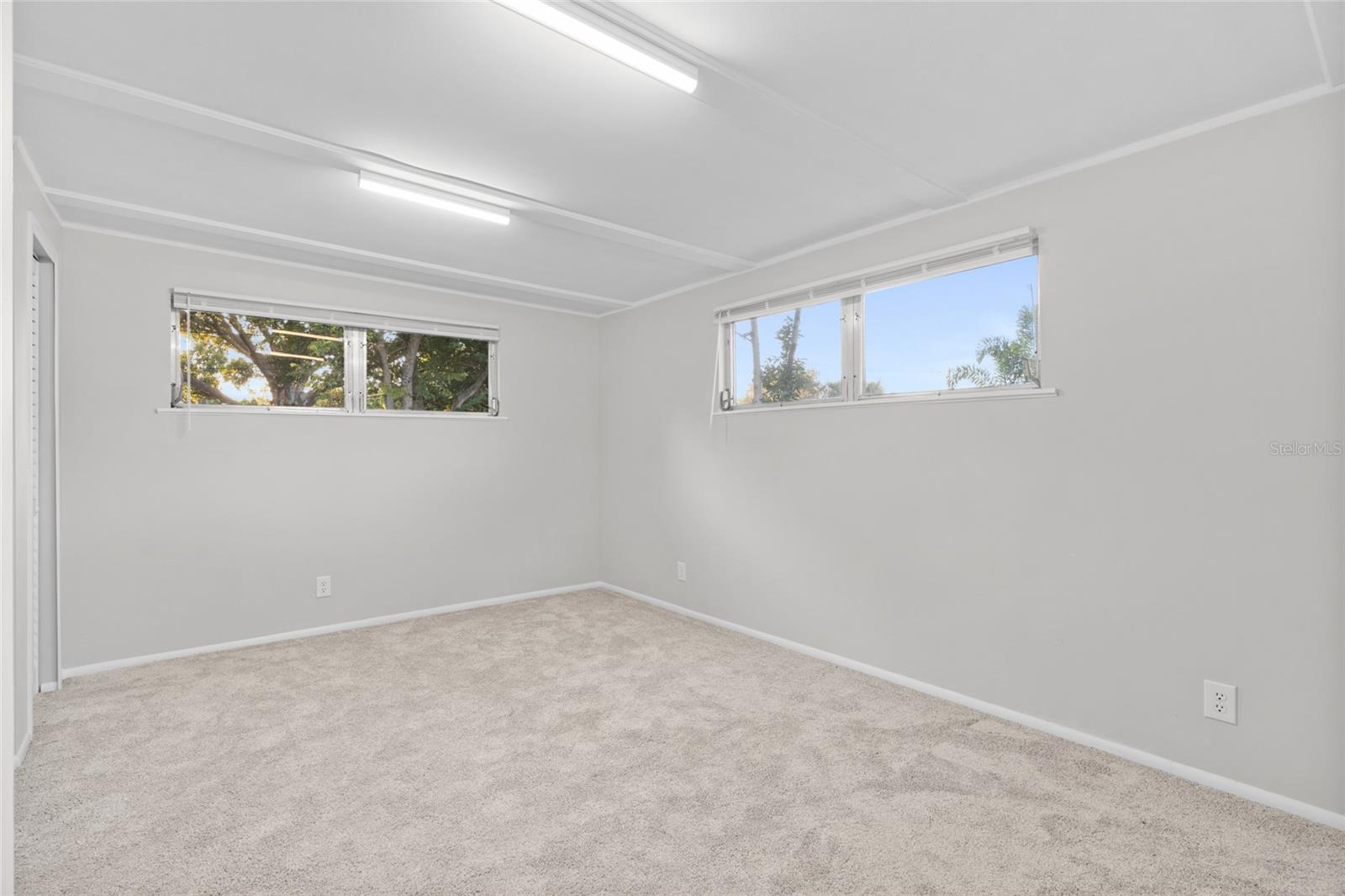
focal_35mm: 16
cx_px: 672
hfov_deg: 96.7
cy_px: 448
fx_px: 598
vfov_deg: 73.7
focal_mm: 16
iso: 250
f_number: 9
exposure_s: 2
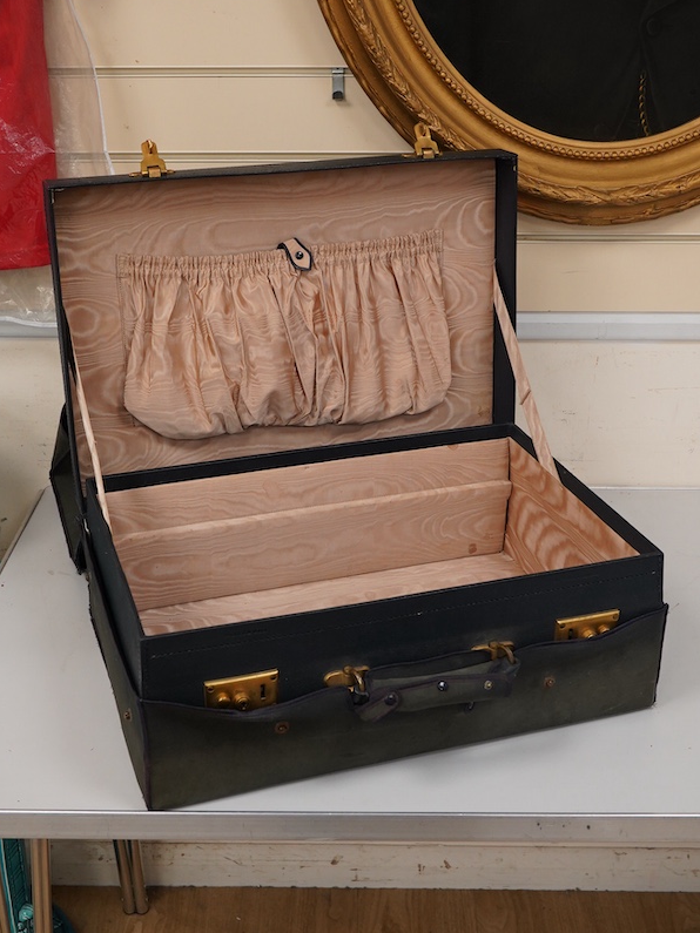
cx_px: 349
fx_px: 1322
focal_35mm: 49
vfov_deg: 38.9
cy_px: 438
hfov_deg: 29.7
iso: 1250
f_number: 9
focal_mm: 30
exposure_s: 1/125
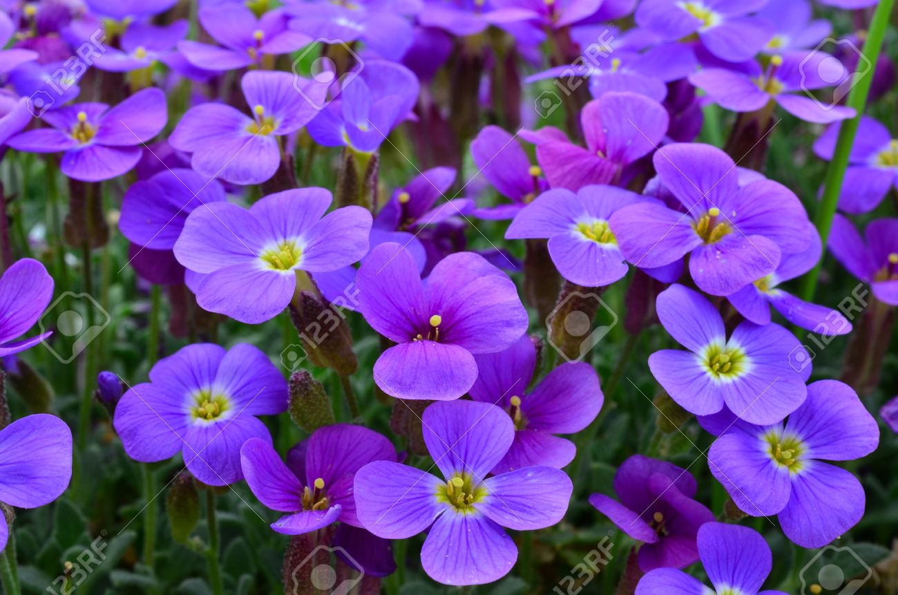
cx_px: 449
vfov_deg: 22.5
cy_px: 298
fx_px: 1494
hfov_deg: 33.5
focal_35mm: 60
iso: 100
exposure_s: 1/10
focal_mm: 40
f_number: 18
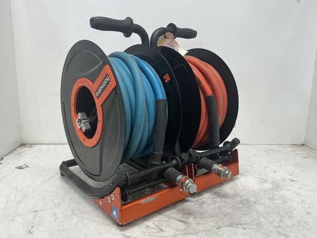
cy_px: 119
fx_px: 256
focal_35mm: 28
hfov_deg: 63.4
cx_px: 158
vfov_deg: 49.7
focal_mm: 3
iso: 40
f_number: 1.8
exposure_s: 1/50
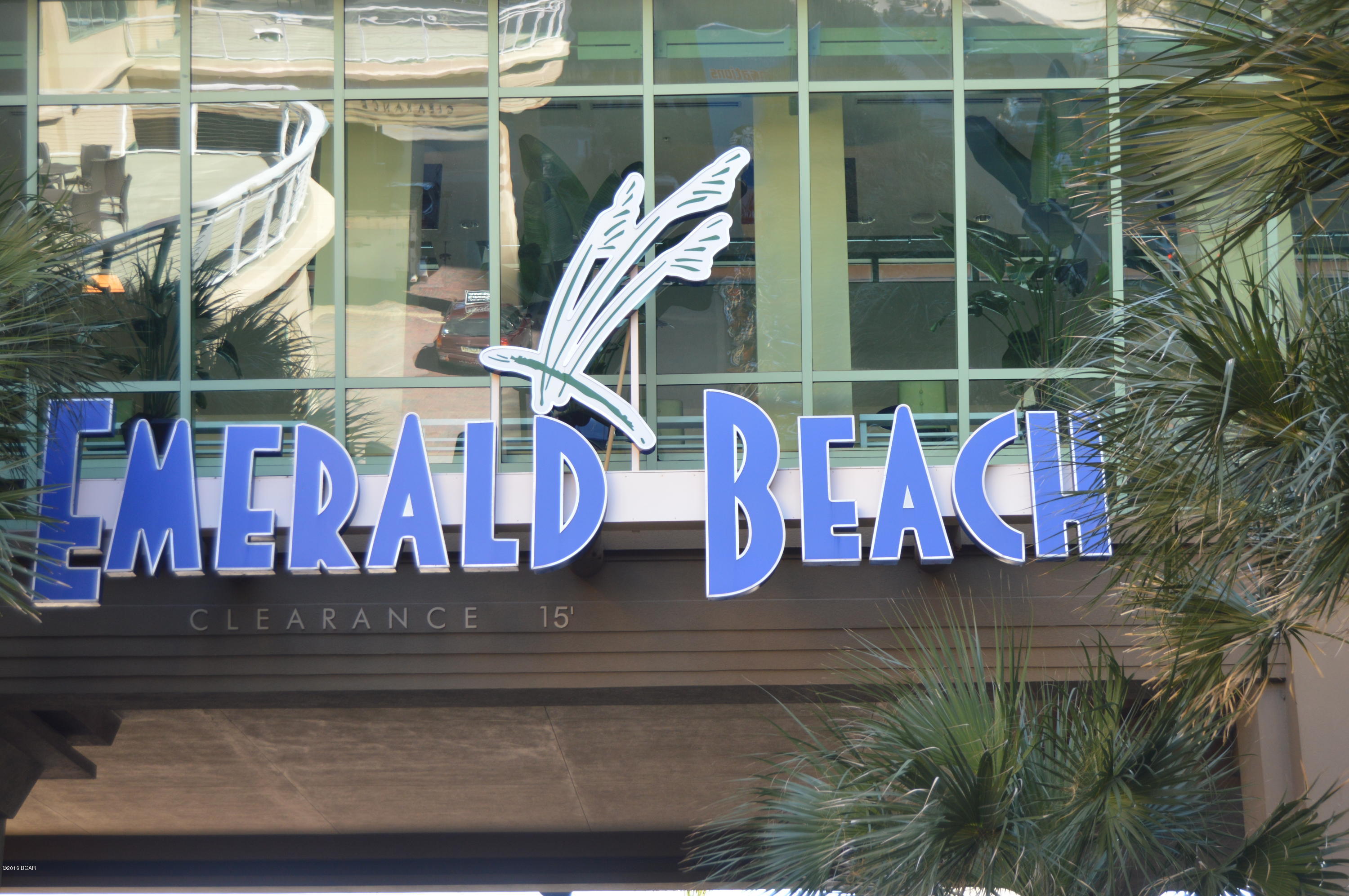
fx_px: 2134
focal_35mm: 57
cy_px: 448
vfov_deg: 23.7
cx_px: 674
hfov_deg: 35.1
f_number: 5.6
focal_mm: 38
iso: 280
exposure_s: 1/125
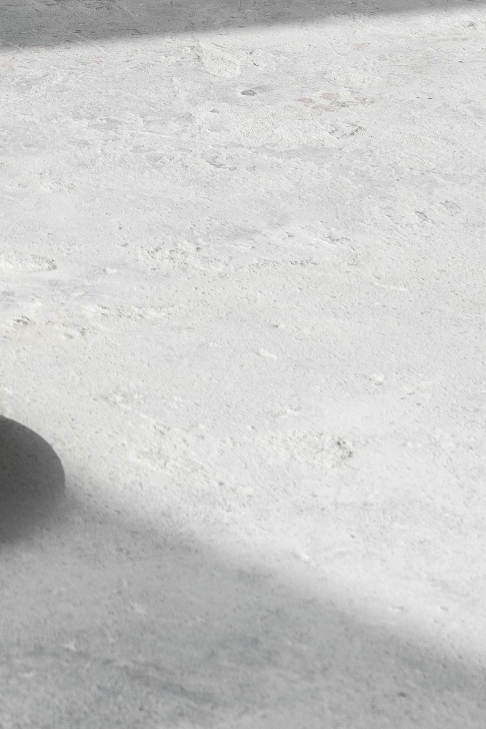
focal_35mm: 246
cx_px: -640
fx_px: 4983
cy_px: -930
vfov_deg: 7.8
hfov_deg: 5.4
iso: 100
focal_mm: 50
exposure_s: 1/320
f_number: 6.3
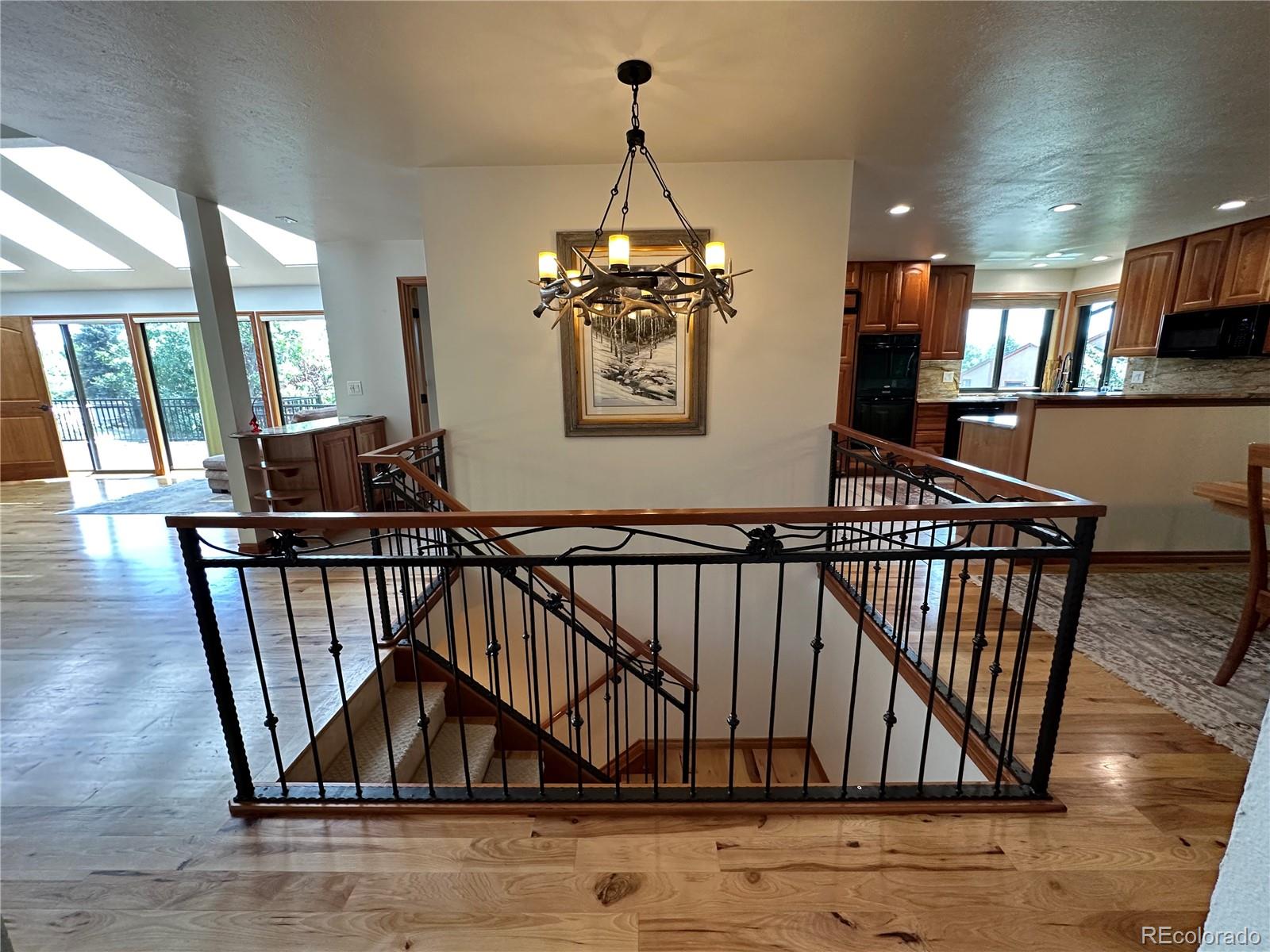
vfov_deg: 85.7
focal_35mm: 14
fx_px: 514
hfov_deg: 102.1
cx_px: 635
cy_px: 476
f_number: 2.2
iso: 250
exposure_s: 1/120
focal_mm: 2.22
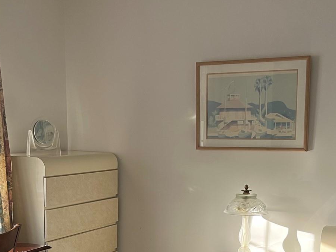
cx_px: 150
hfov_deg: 32.7
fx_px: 573
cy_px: 217
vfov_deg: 24.2
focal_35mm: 59
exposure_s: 1/60
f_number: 1.6
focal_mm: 5.1
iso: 100
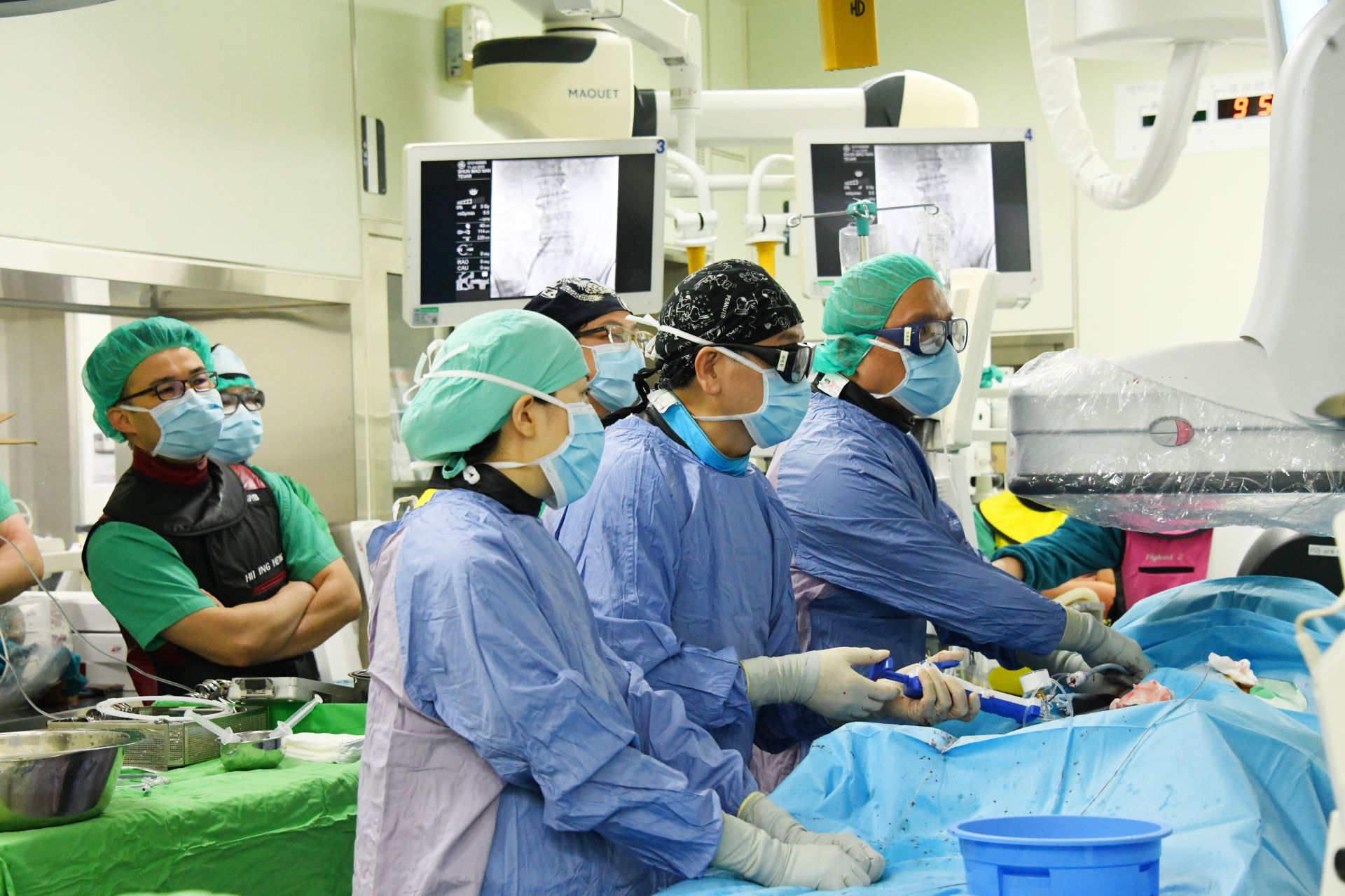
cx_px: 672
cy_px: 448
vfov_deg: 18.9
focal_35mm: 72
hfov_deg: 28.1
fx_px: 2690
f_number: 8
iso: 6400
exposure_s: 1/250
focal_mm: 72
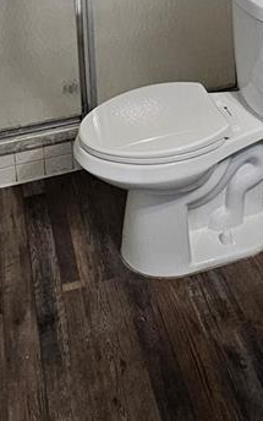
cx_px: 152
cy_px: -158
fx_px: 550
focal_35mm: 48
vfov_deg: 30.4
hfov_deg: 26.8
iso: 200
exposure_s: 1/60
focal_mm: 2.2
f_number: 2.2
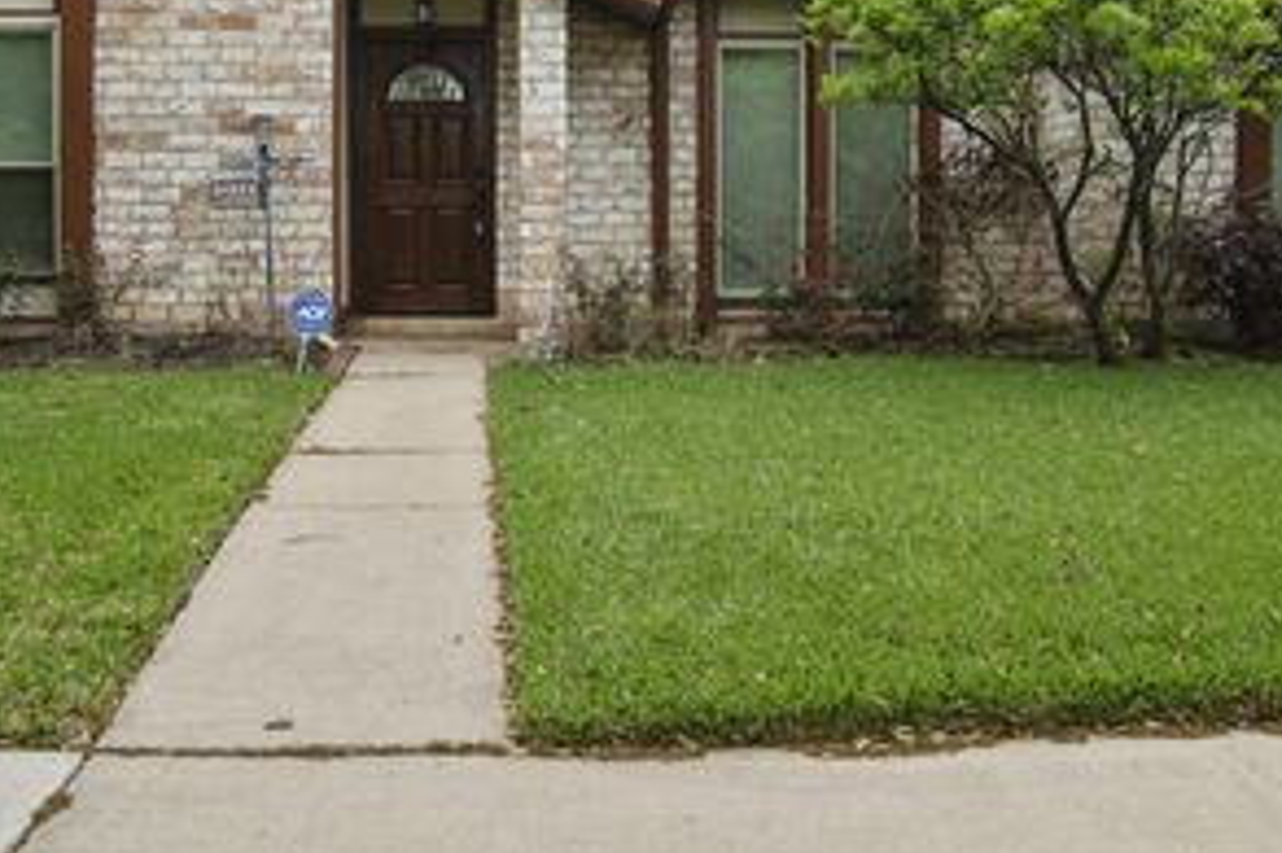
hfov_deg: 47.4
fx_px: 1459
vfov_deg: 31.5
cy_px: 138
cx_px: 586
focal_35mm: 41
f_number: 2.6
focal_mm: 24
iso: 320
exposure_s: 1/200
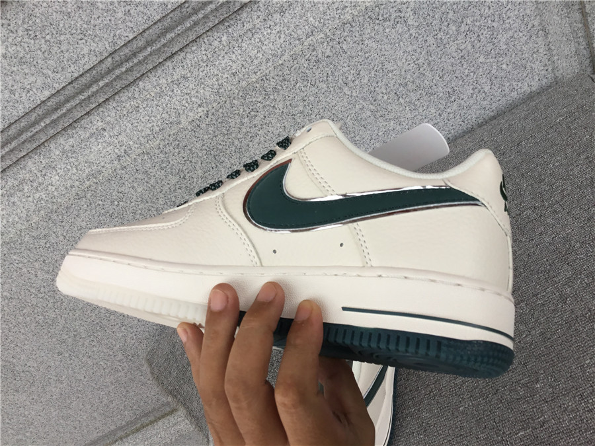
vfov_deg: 45.4
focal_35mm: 31
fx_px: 533
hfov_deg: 58.4
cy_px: 223
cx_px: 298
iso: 25
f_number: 2.4
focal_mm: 3.3
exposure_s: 1/242
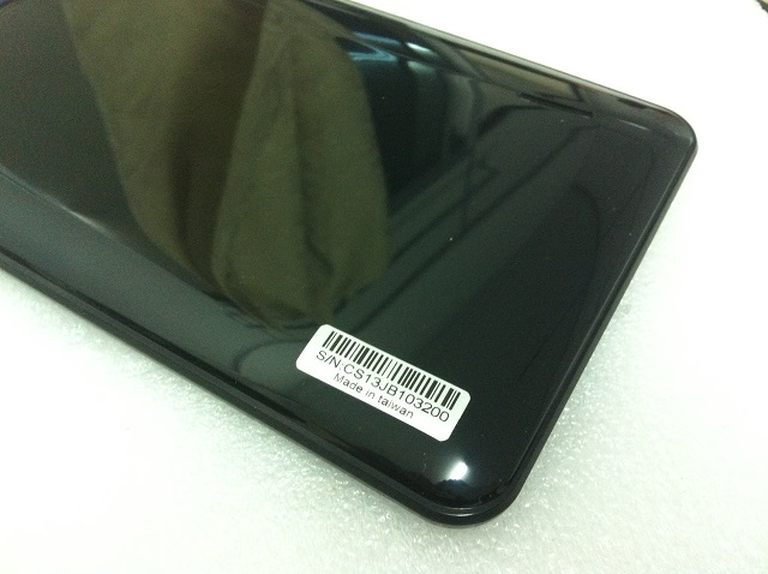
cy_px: 287
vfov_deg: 40.6
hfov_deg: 52.7
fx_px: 775
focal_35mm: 35
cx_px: 384
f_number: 2.8
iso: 320
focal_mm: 3.85
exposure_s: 1/17
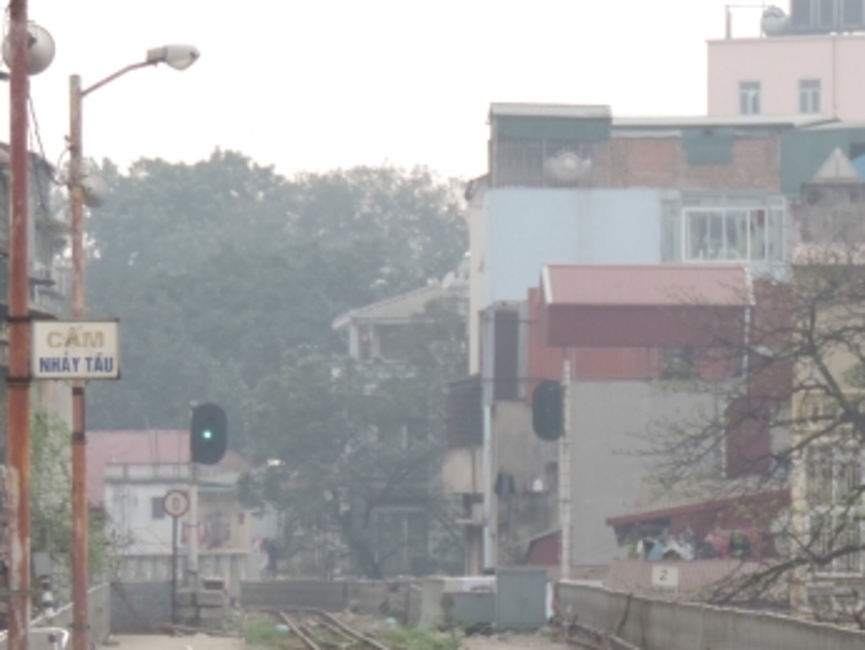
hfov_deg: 5.5
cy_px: 552
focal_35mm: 358
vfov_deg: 4.2
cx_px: 695
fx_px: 8952
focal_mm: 27.6
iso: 125
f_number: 4.4
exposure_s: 1/125
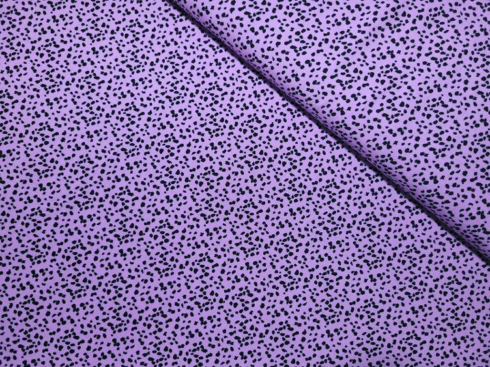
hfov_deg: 67.3
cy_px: 184
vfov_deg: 53.1
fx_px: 368
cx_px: 245
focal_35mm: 26
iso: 50
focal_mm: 5.4
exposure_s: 1/60
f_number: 1.8
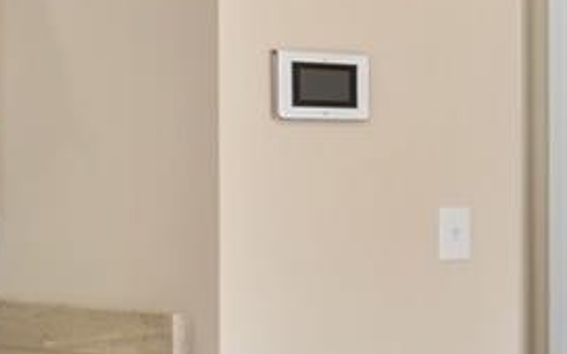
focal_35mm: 90
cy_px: 152
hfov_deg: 16.6
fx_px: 1391
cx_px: 1174
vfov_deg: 14.5
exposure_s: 1/15
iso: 250
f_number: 9
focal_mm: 10
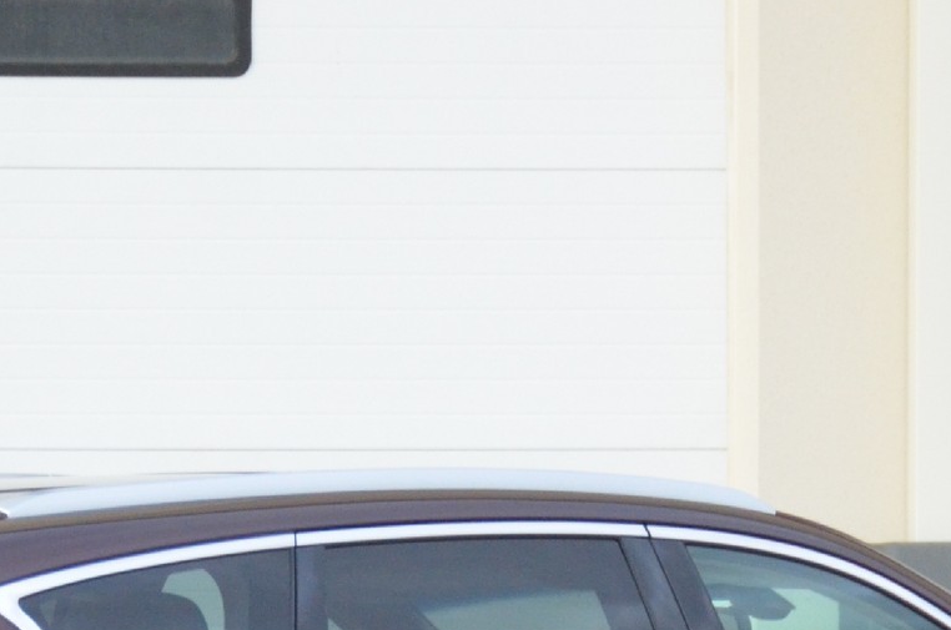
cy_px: 891
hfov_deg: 4.0
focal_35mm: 517
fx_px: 13622
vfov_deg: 2.6
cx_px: 459
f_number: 5.3
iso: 1600
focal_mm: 105
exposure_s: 1/30
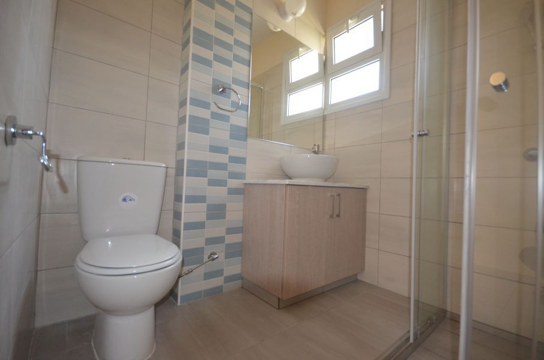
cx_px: 272
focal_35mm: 15
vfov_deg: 77.1
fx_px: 226
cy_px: 180
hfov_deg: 100.5
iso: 1400
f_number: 4
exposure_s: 1/60
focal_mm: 10
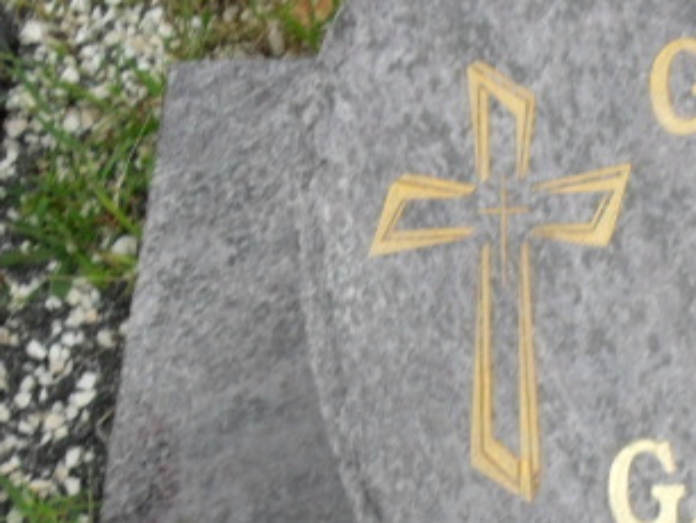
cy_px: 609
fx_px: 2354
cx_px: 625
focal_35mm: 117
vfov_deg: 12.4
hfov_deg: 16.6
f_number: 3.2
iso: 100
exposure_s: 1/350
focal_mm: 6.3
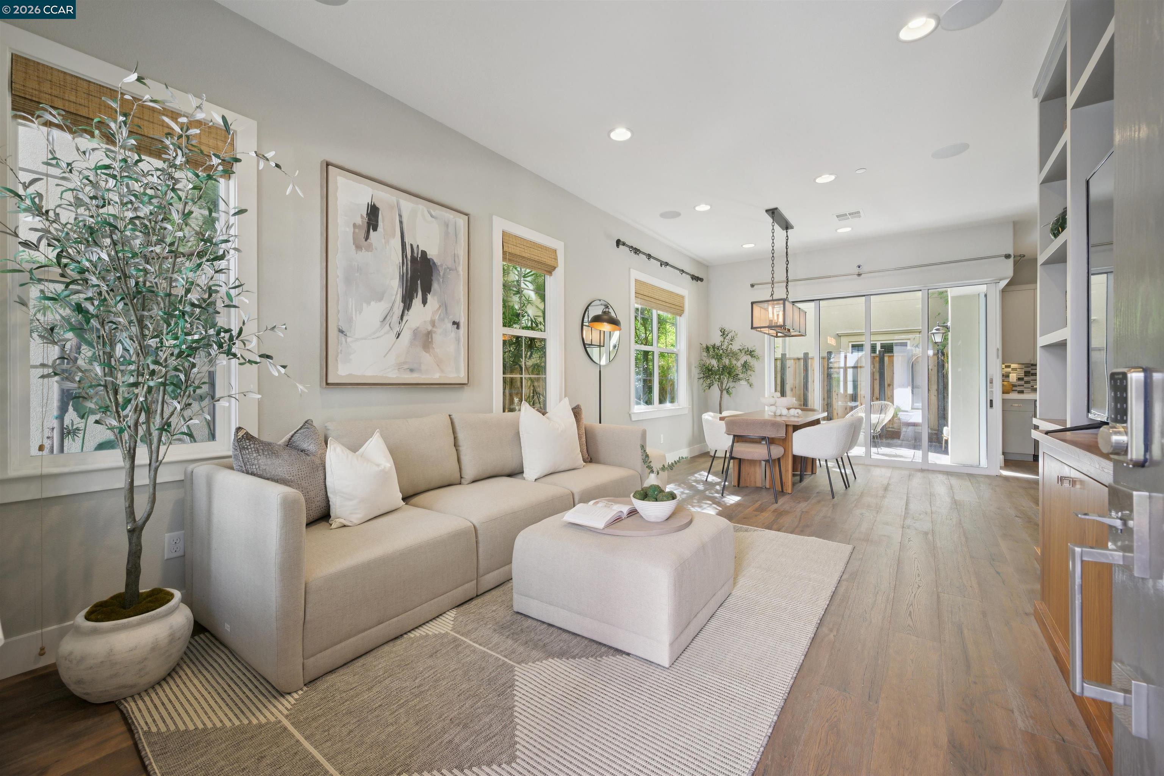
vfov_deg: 81.2
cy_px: 388
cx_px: 582
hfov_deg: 104.3
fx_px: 453
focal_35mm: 14
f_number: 9
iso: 400
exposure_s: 1/30
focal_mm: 14
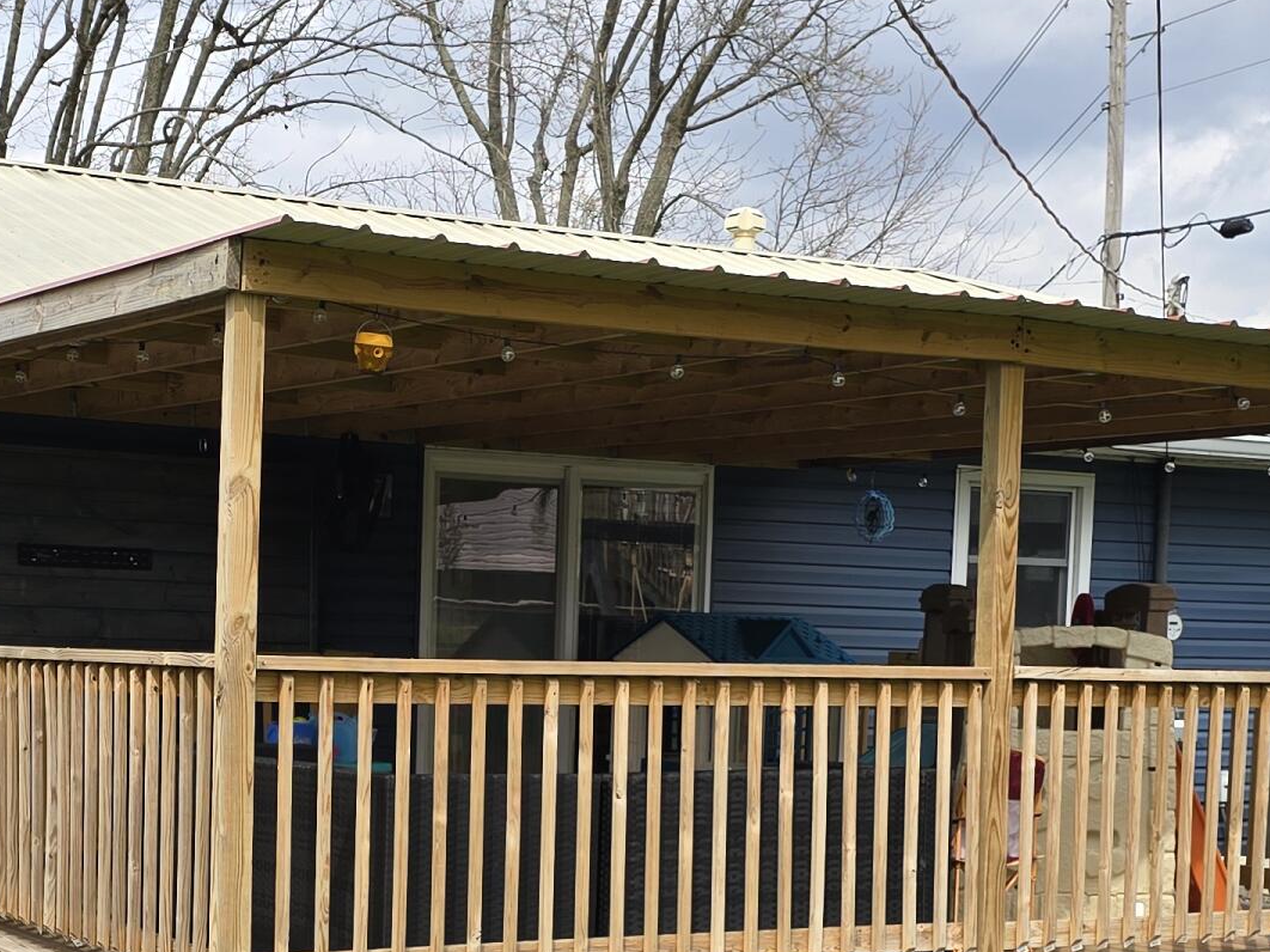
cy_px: 856
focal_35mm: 65
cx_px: 364
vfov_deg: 22.1
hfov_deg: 29.5
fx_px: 2384
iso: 12
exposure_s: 1/634
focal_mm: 6.3
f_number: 1.7
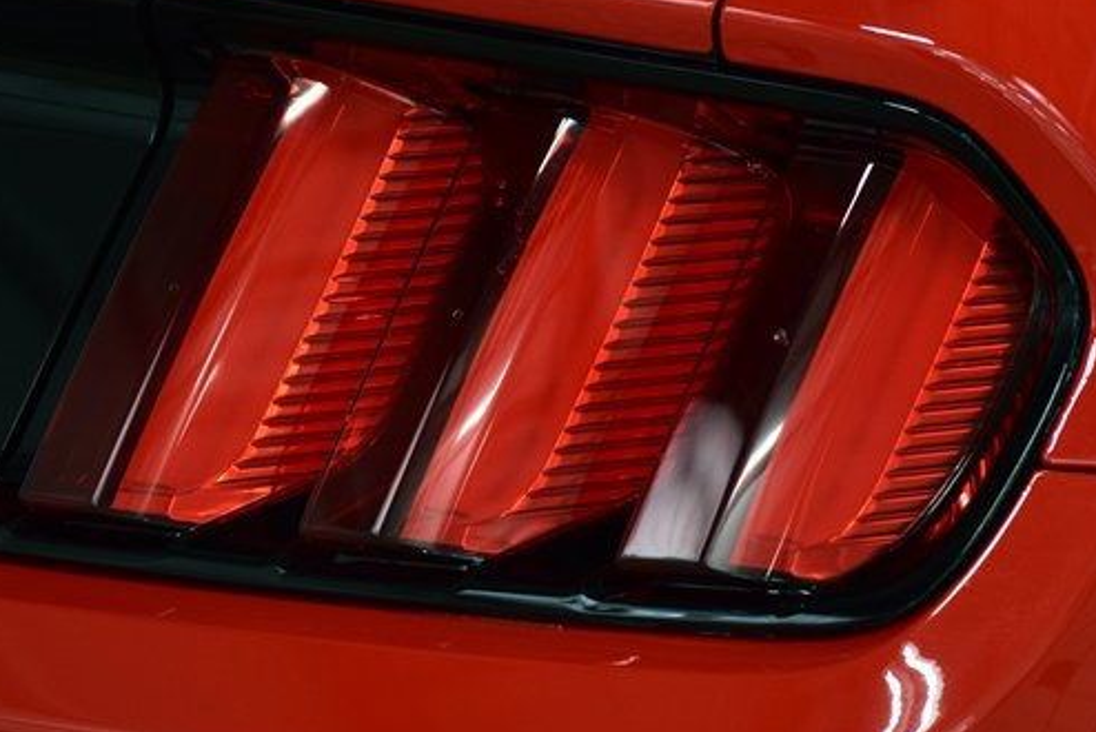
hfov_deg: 15.1
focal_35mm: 136
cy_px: 303
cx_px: 588
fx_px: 4143
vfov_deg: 10.1
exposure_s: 1/125
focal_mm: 70
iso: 1600
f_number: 4
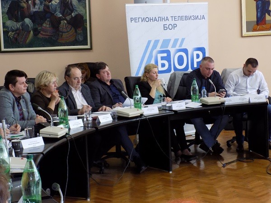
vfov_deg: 21.0
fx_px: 548
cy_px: 102
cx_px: 136
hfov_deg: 27.8
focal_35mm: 70
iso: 250
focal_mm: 12.5
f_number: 4.2
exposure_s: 1/30
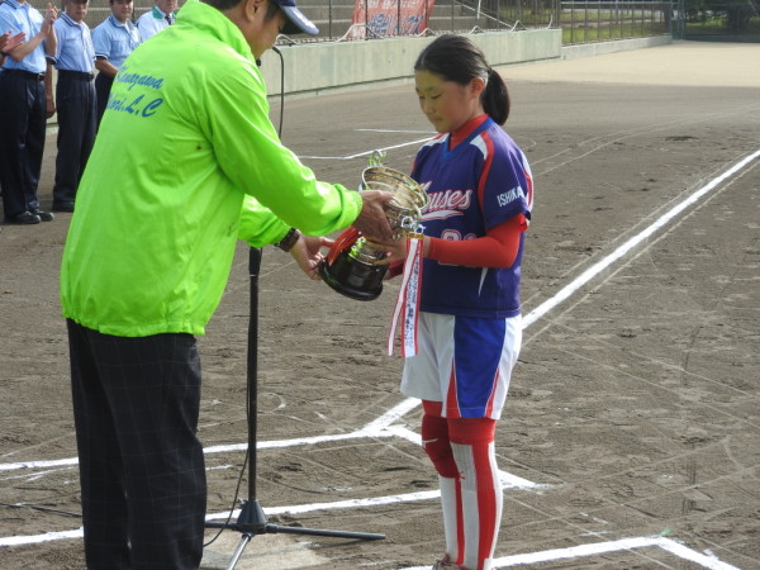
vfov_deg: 17.4
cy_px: 285
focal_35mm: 85
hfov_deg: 23.0
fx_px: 1866
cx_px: 380
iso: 100
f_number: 4.5
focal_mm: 15.2
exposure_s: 1/320
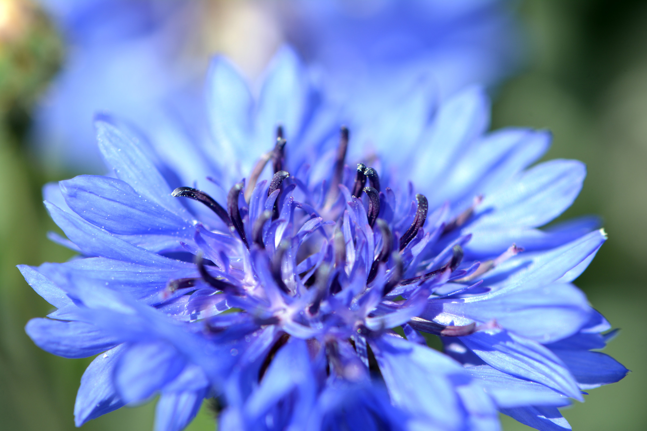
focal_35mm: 128
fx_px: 2291
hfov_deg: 16.1
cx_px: 324
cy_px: 216
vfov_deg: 10.8
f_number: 8
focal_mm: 85
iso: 100
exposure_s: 1/250
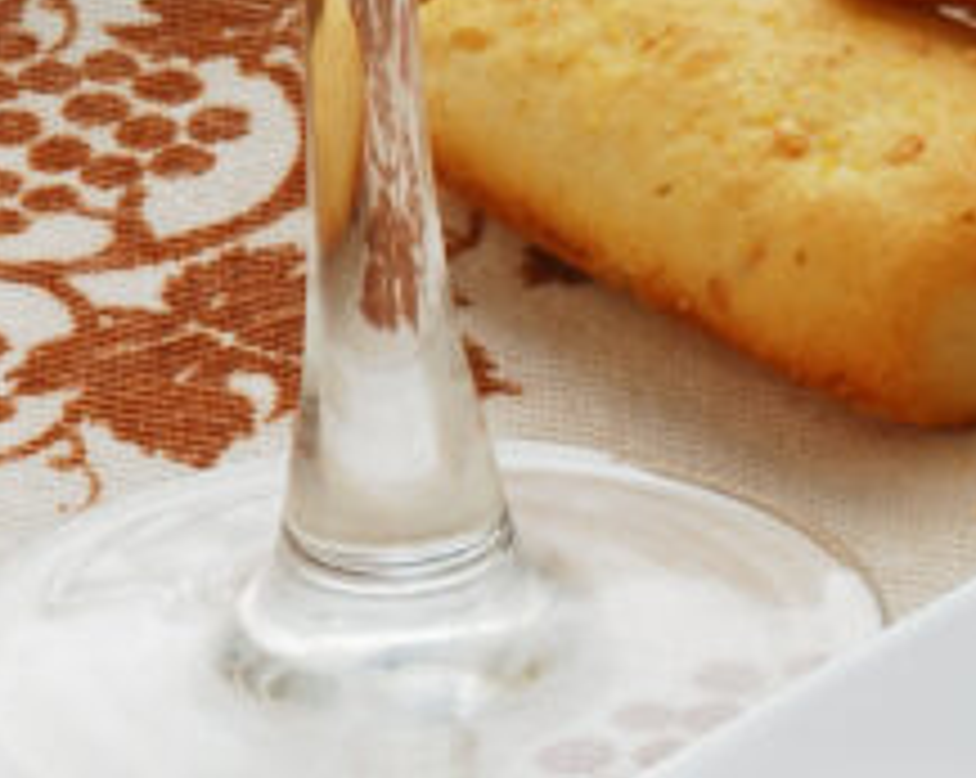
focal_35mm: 800
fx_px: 23064
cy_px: 780
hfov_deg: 2.4
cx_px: 2397
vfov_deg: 1.9
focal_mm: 105
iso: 100
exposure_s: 1/60
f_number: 22
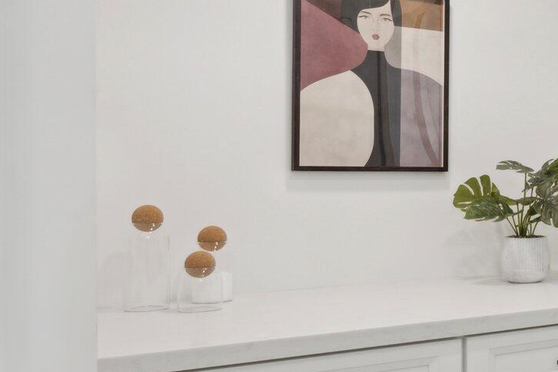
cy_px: 180
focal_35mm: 52
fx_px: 813
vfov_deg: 25.8
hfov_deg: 31.1
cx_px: 691
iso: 320
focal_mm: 18.5
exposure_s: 1/60
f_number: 8
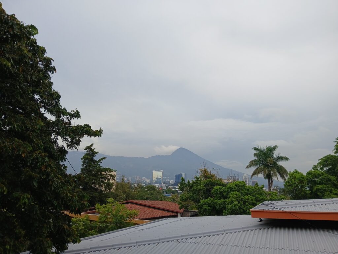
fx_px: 254
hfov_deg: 67.3
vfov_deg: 53.1
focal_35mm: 26
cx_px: 169
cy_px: 127
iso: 40
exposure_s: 1/120
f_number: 1.8
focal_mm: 3.98
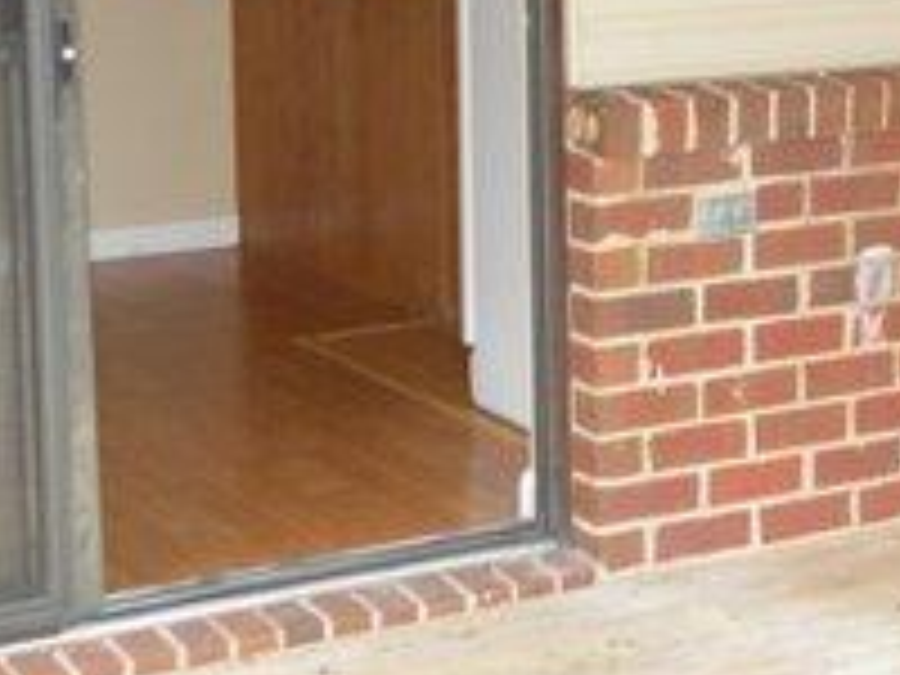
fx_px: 2626
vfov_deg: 14.5
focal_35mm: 101
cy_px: 27
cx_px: 675
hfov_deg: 19.3
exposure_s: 1/41.2
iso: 200
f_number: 3.2
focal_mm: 7.4
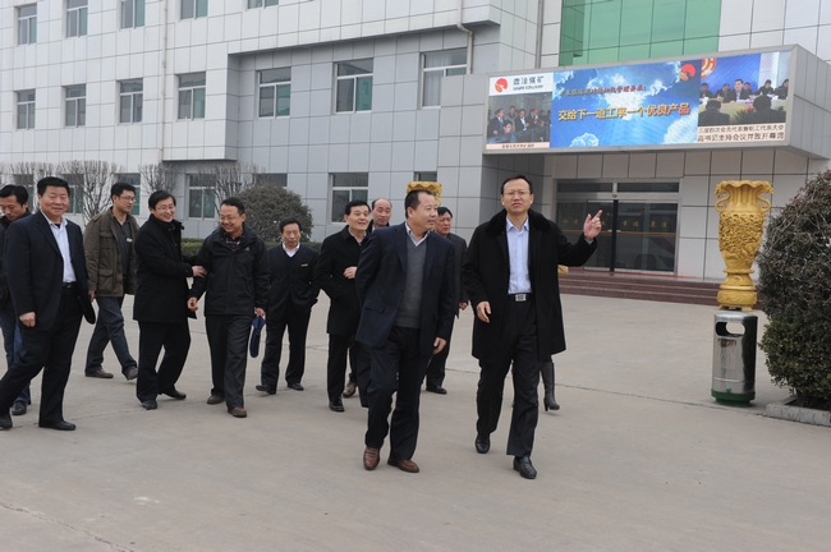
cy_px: 276
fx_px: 922
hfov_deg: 48.5
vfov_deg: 33.3
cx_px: 416
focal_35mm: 40
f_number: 9
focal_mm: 40
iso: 800
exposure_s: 1/320
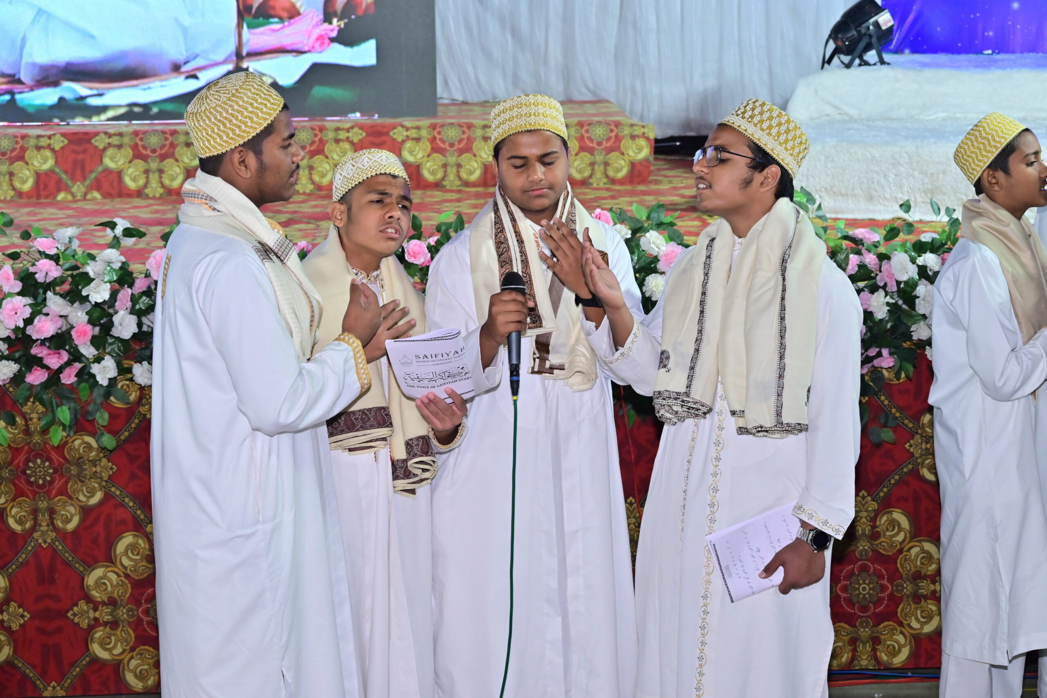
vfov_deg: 20.3
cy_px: 349
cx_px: 524
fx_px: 1949
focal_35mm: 67
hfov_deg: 30.1
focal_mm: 67
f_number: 8
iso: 1250
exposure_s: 1/125
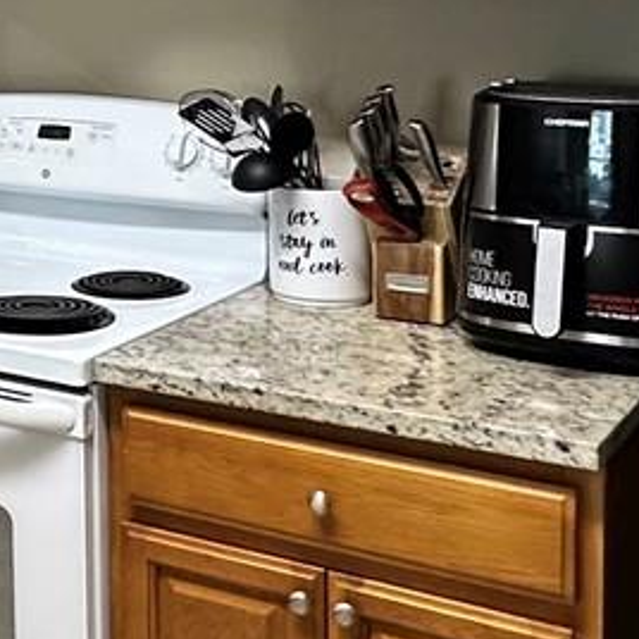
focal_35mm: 74
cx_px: -212
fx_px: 1545
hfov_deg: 21.0
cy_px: 52
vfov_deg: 22.7
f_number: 2.2
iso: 200
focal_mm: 2.22
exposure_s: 1/60
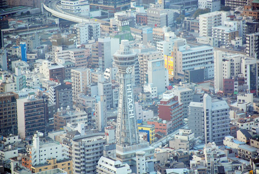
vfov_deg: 6.6
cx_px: 130
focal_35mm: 210
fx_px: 1514
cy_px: 87
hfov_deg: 9.8
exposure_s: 1/40
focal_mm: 140
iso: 200
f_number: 5.6
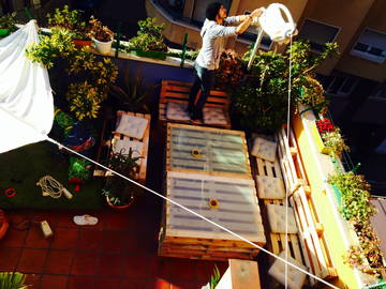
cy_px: 144
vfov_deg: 42.9
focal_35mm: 33
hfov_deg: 55.4
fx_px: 368
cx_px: 193
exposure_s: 1/537
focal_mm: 4.12
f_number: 2.4
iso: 50
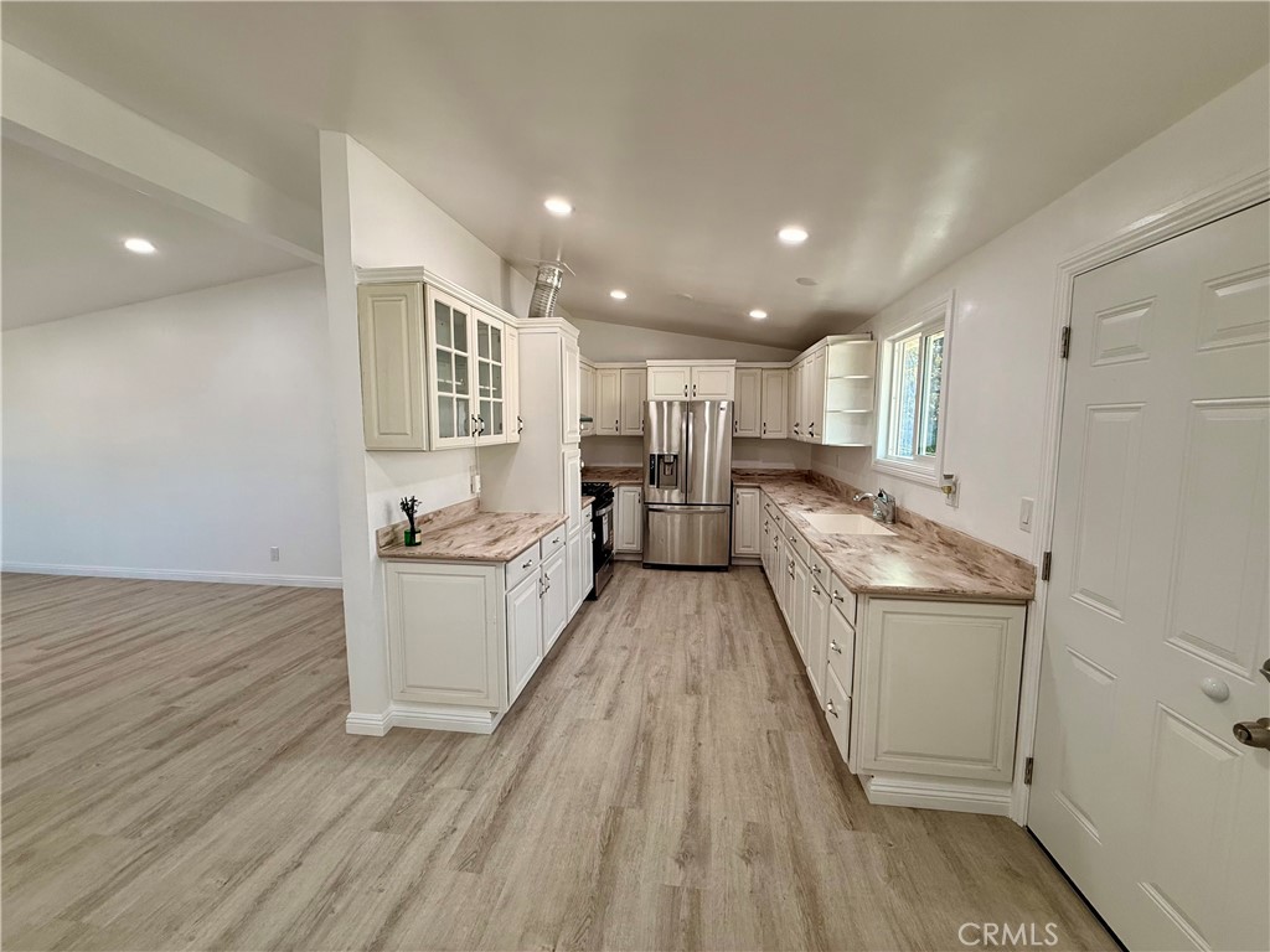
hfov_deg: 102.1
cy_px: 476
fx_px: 514
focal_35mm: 14
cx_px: 635
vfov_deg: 85.7
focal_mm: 2.22
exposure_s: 1/120
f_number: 2.2
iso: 125
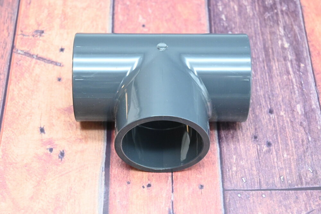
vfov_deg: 18.2
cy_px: 107
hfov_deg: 27.0
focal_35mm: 75
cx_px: 160
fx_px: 669
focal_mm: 50
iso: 4500
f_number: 6.3
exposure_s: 1/80
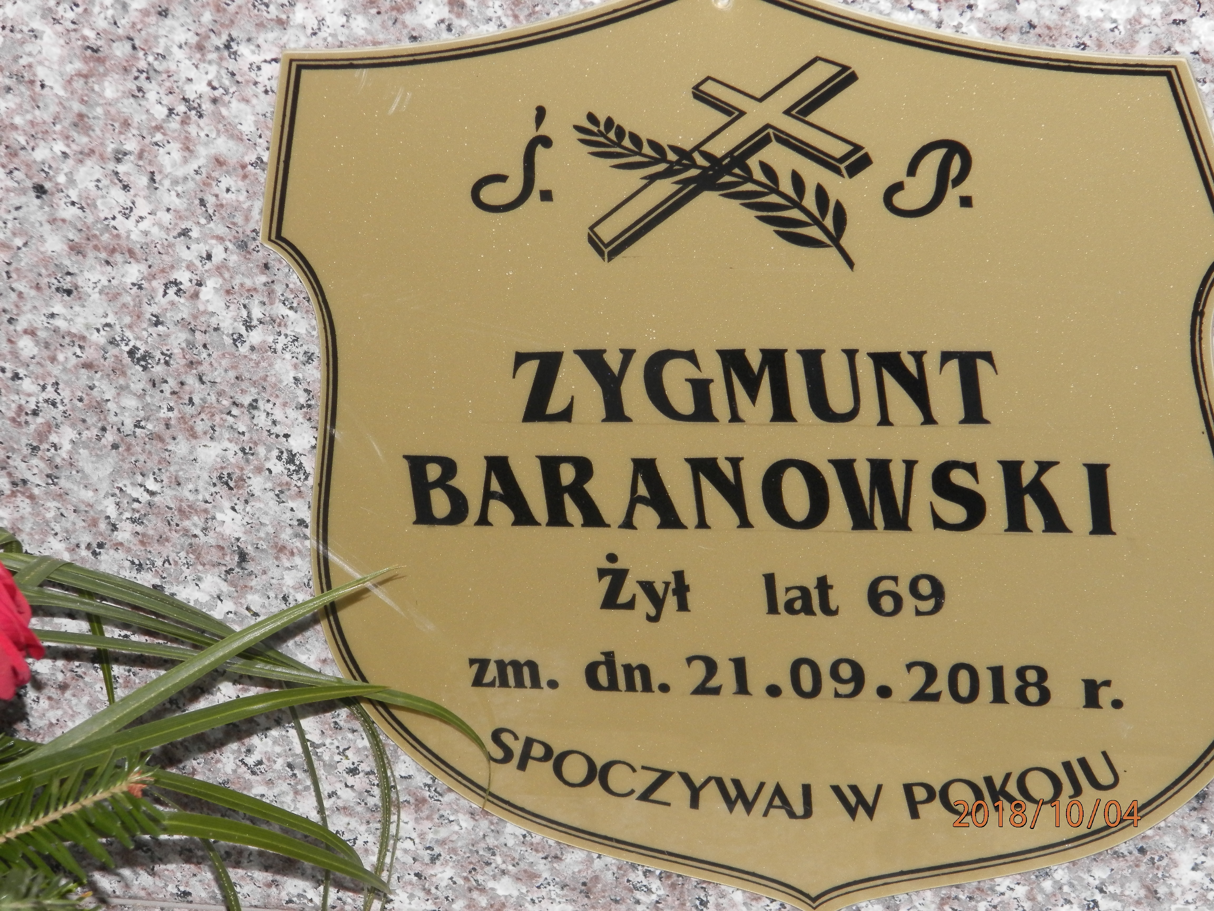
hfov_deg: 14.9
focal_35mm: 132
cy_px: 456
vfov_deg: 11.2
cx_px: 607
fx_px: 4629
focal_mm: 23.6
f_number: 4.7
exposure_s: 1/50
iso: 160
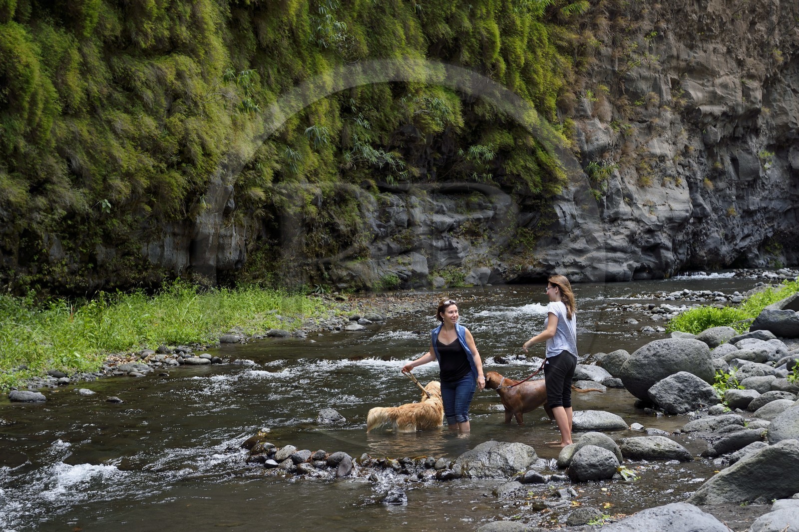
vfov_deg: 19.4
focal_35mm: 70
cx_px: 400
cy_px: 266
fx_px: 1552
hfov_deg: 28.9
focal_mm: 70
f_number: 6.3
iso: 200
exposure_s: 1/200
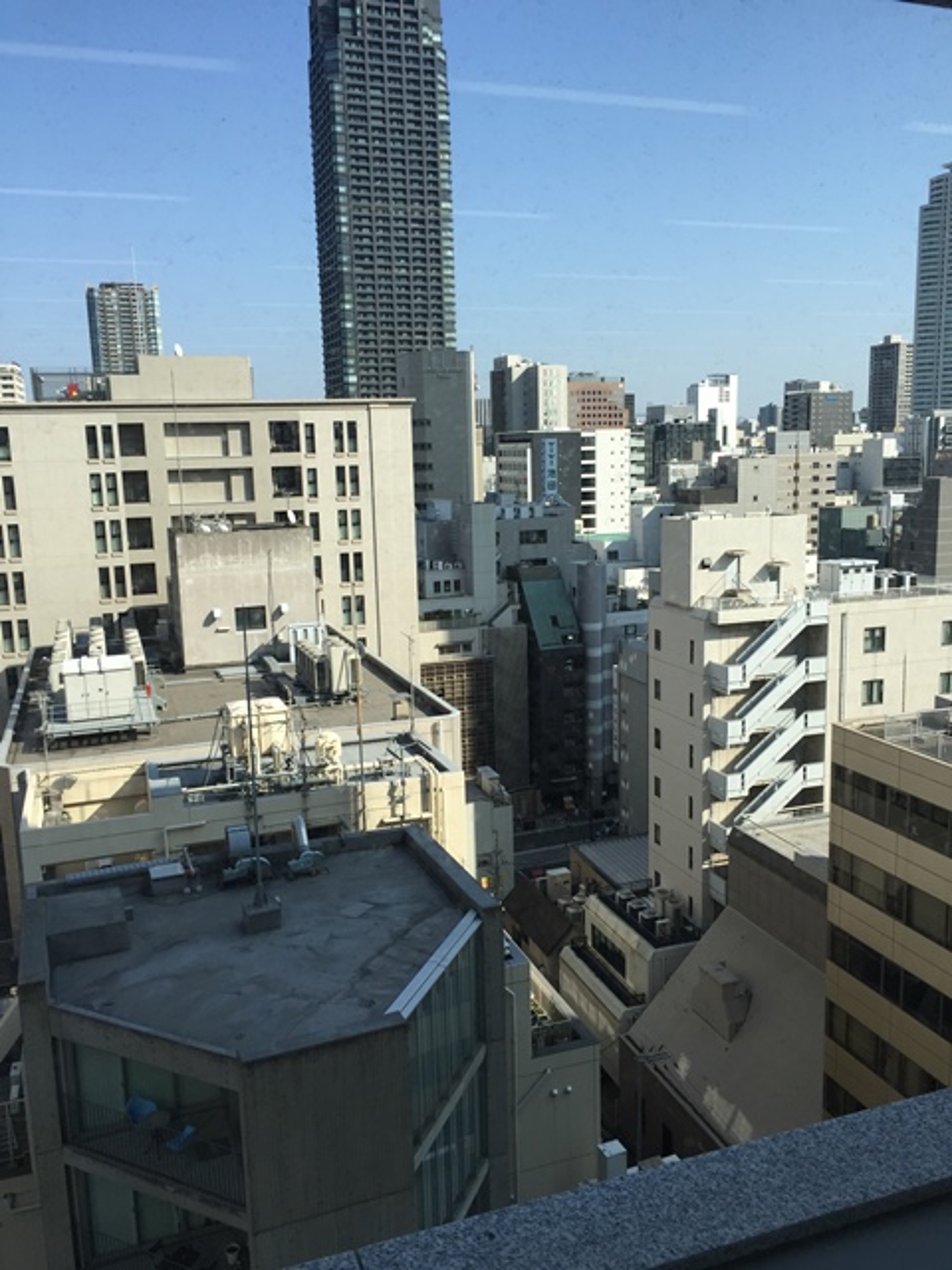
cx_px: 476
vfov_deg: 61.7
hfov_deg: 48.2
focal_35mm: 29
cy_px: 635
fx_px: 1063
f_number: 2.2
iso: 32
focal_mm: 4.15
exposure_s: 1/1276
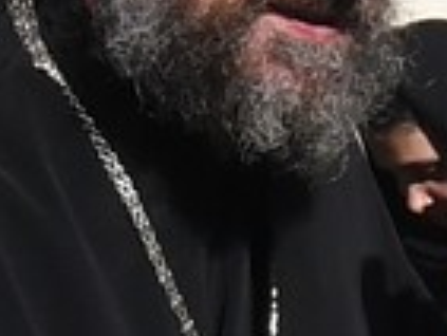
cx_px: 1366
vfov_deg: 11.1
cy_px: 653
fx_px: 1590
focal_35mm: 123
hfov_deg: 10.6
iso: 400
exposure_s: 1/1250
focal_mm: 10
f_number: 7.1
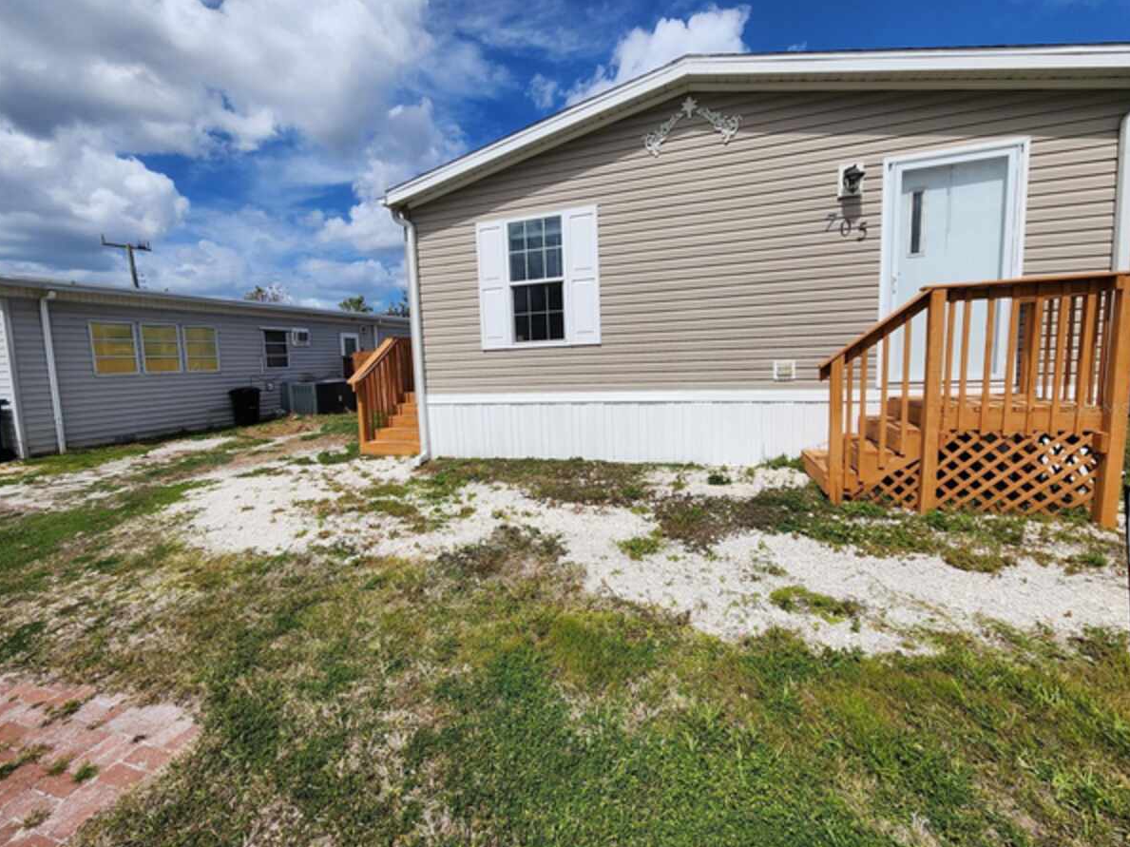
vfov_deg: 85.6
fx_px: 457
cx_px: 526
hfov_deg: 101.9
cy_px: 409
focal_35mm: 14
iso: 50
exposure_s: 1/4481
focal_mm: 2.2
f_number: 2.2
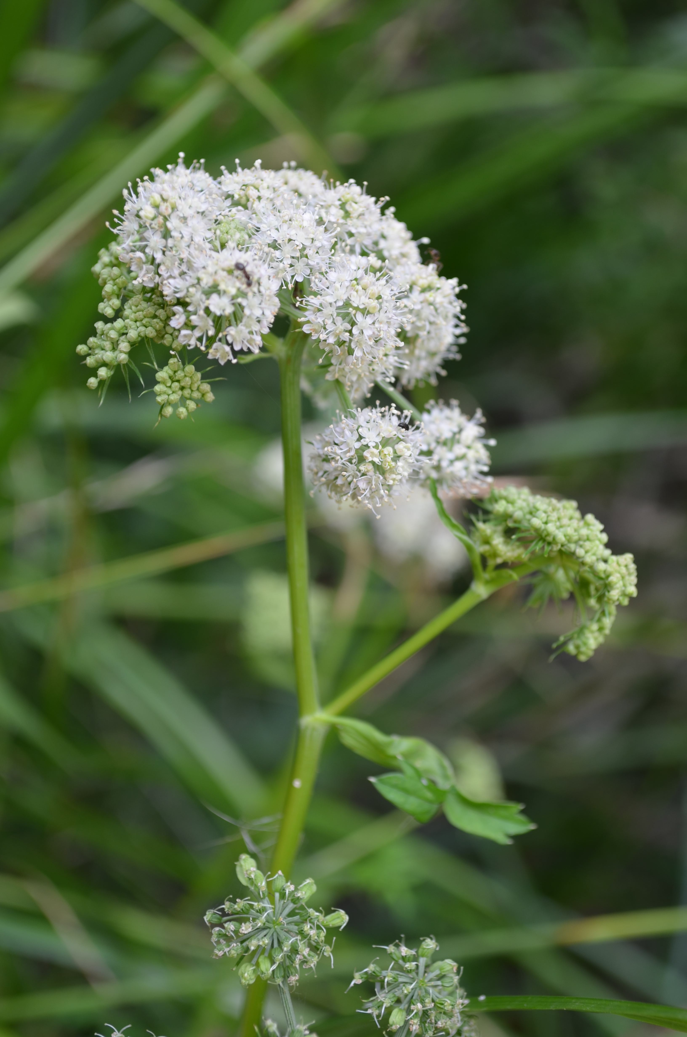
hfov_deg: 22.5
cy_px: 518
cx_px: 344
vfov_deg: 33.5
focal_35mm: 60
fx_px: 1725
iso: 100
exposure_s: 1/40
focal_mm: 40
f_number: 5.6
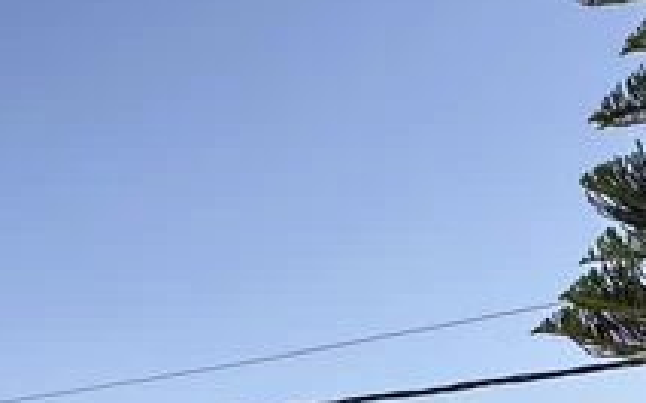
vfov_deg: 17.4
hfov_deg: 29.5
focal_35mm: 65
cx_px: 5
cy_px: 651
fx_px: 1144
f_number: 2.2
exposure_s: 1/591
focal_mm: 2.22
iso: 40
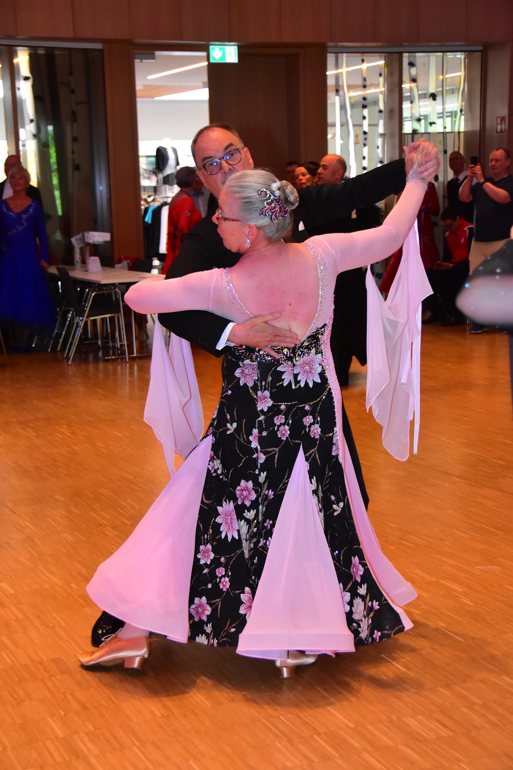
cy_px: 385
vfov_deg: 30.5
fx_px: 1411
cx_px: 256
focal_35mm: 66
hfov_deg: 20.6
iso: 2500
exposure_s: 1/200
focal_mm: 44
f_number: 5
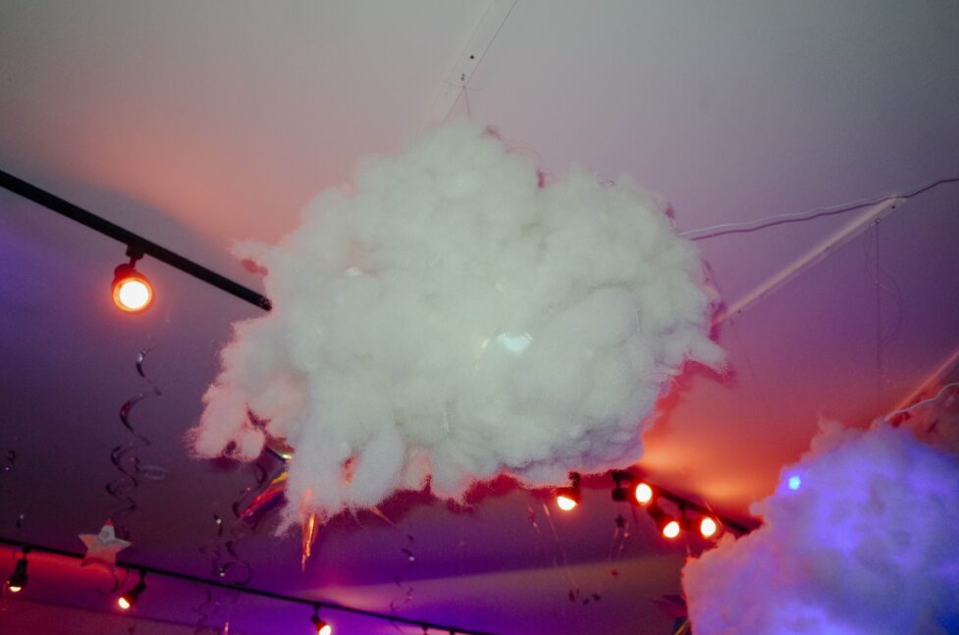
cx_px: 487
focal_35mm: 22
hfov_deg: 78.7
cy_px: 310
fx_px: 585
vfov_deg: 57.0
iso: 800
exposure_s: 1/125
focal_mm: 13.7
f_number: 2.8
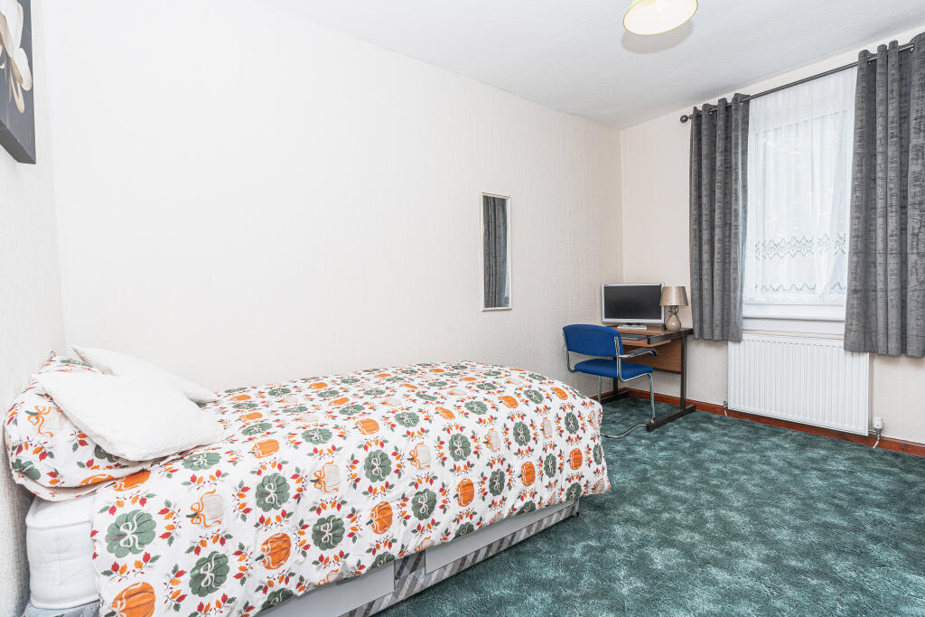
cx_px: 462
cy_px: 308
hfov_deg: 96.7
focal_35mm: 16
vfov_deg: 73.8
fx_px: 411
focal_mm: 16
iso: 250
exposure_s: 1/60
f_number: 9
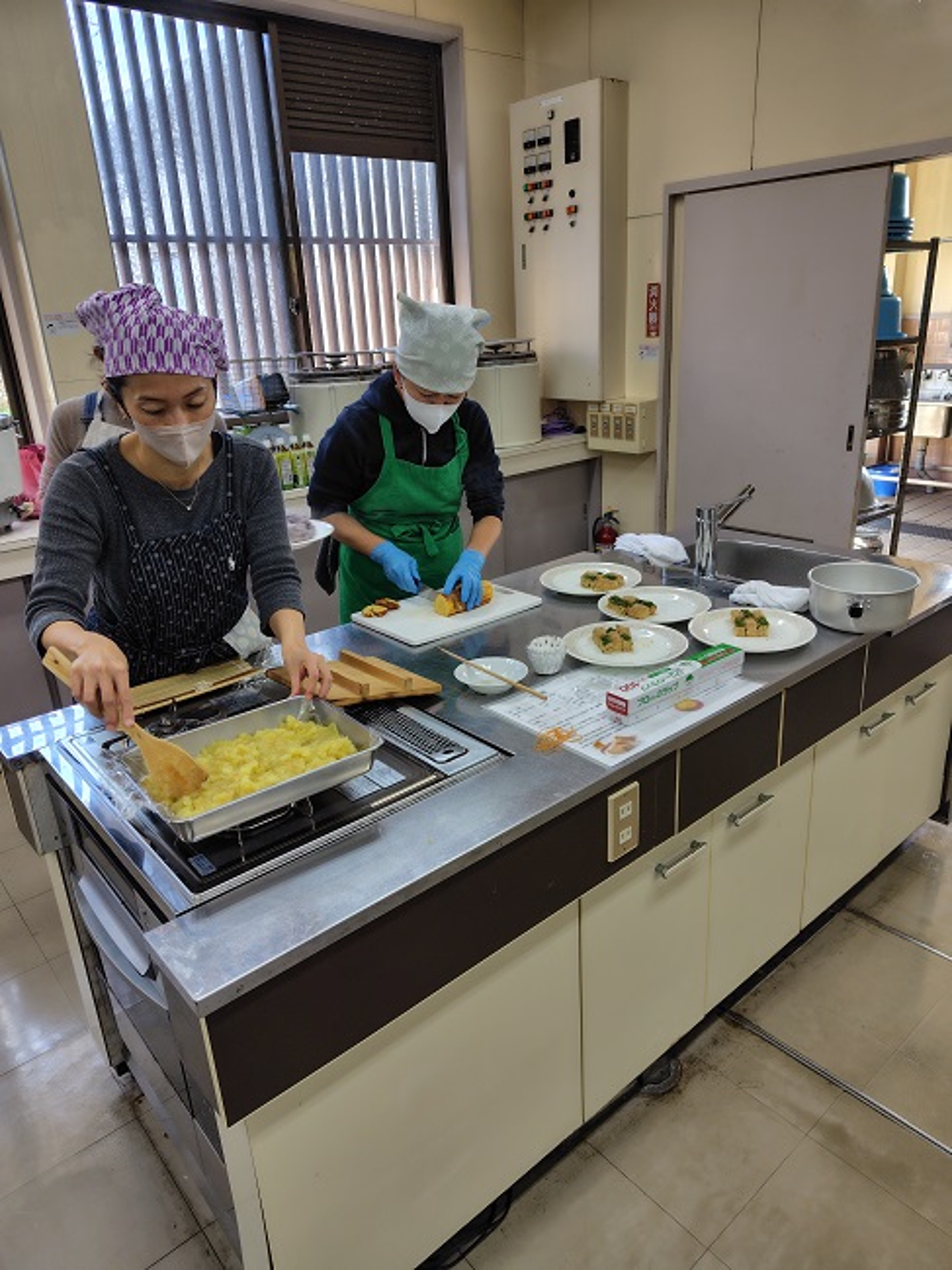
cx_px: 476
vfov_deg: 73.9
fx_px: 844
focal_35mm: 23
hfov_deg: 58.8
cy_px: 635
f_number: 1.9
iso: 122
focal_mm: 5.6
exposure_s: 1/100
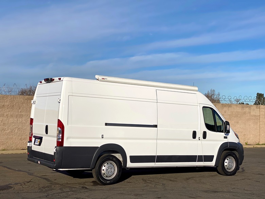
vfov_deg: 28.0
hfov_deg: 36.8
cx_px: 132
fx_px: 398
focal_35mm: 52
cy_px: 100
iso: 20
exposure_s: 1/3690
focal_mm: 6
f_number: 2
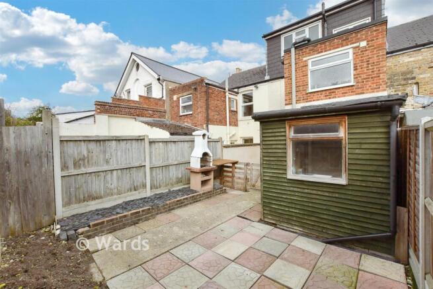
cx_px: 216
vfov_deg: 77.4
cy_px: 144
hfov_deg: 100.4
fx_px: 180
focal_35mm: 15
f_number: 9
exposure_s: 1/1000
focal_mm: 10
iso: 1250
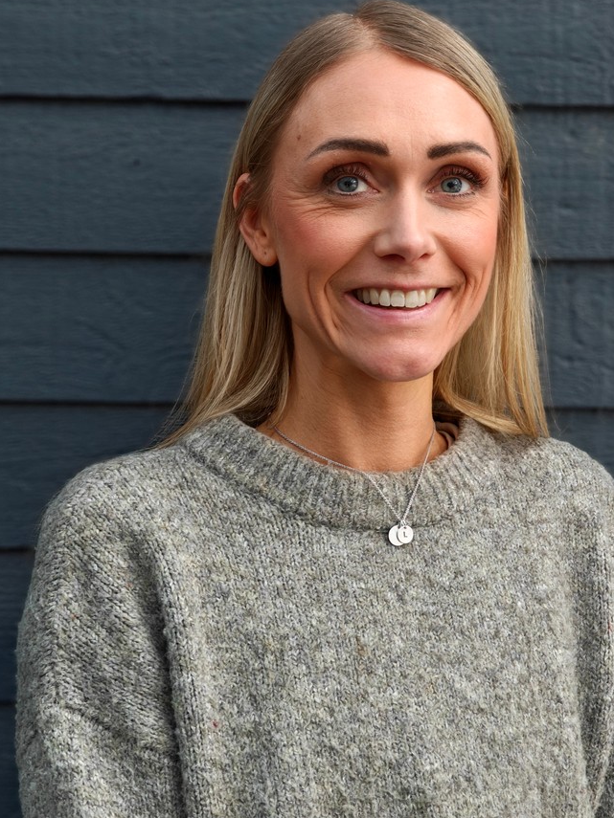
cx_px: 350
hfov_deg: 22.2
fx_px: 1561
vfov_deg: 29.4
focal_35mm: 66
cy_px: 414
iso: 1000
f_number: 4.5
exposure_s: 1/50
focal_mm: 7.1
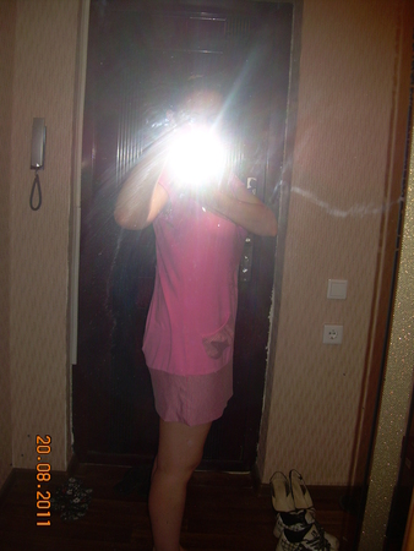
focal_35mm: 38
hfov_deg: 37.8
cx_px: 207
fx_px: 605
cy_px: 276
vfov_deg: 49.0
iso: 50
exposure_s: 1/60
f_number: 2.8
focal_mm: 6.3
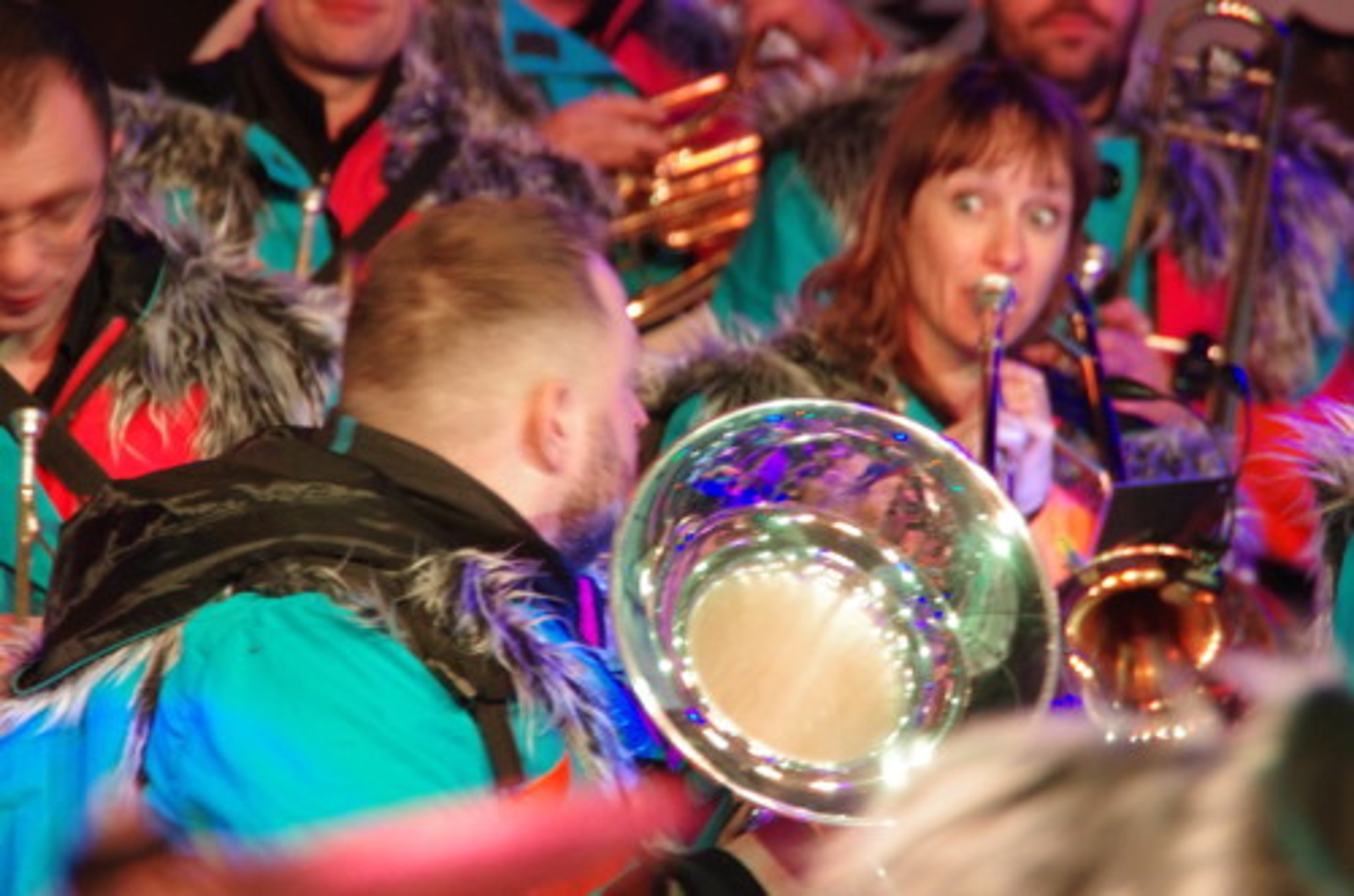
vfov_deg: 4.6
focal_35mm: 300
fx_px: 11258
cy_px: 448
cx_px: 677
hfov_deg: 6.9
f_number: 6.3
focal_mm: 200
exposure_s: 1/13
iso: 3200
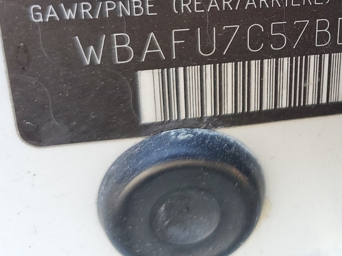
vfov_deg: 26.2
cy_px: 6
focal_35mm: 53
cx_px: 324
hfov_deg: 33.7
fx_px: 524
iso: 79
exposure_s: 1/120
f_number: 1.5
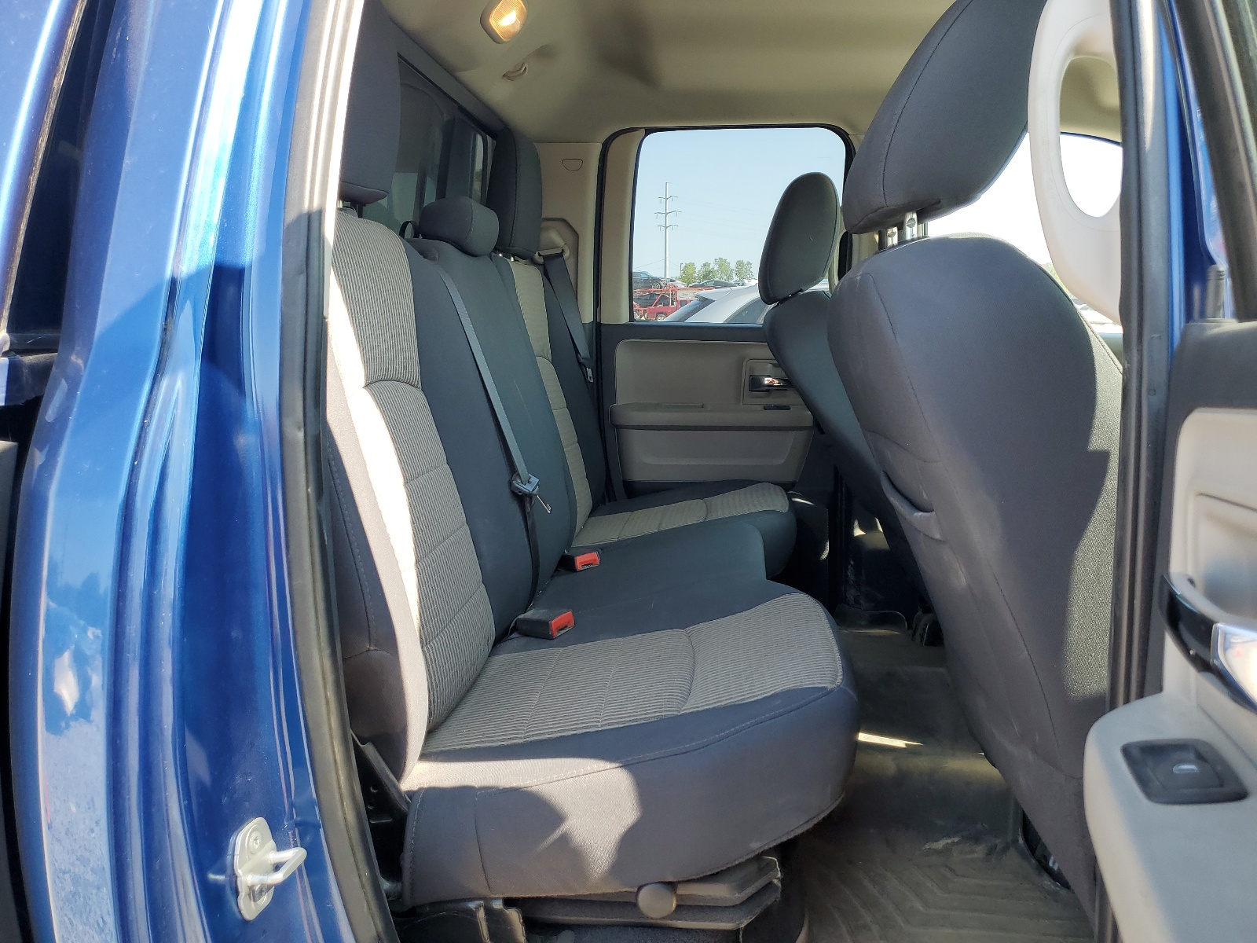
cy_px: 472
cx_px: 628
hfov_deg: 67.3
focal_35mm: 26
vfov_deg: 53.1
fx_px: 944
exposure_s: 1/323
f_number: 1.5
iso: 50
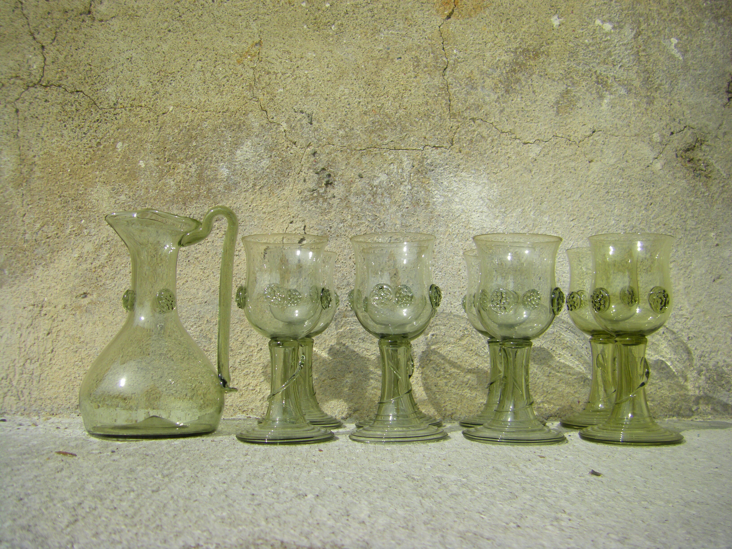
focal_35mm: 38
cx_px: 366
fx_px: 804
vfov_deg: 37.7
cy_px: 274
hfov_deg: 49.0
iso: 64
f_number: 7
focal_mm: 6.3
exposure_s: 1/250
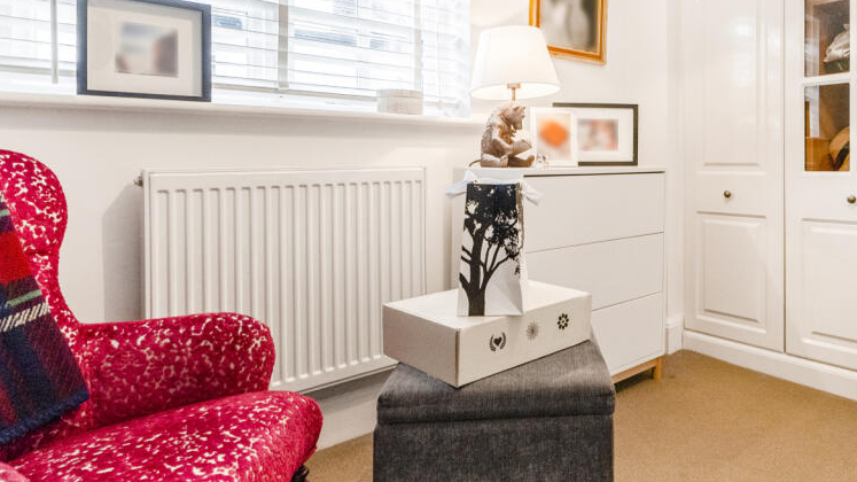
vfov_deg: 48.4
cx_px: 583
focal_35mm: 23
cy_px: 150
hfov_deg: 75.8
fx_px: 523
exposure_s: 1/10
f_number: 7.1
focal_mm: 16
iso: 800
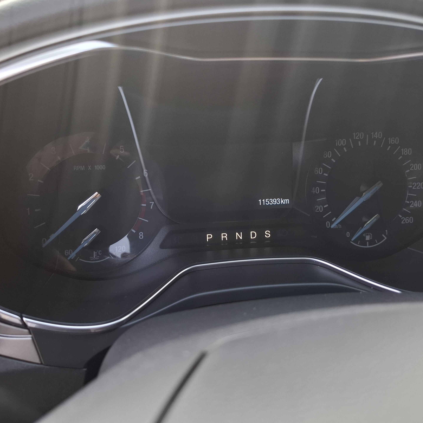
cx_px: 214
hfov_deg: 55.6
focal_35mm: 29
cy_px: 200
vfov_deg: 55.6
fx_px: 401
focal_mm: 5.54
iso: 200
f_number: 1.8
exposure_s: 1/100
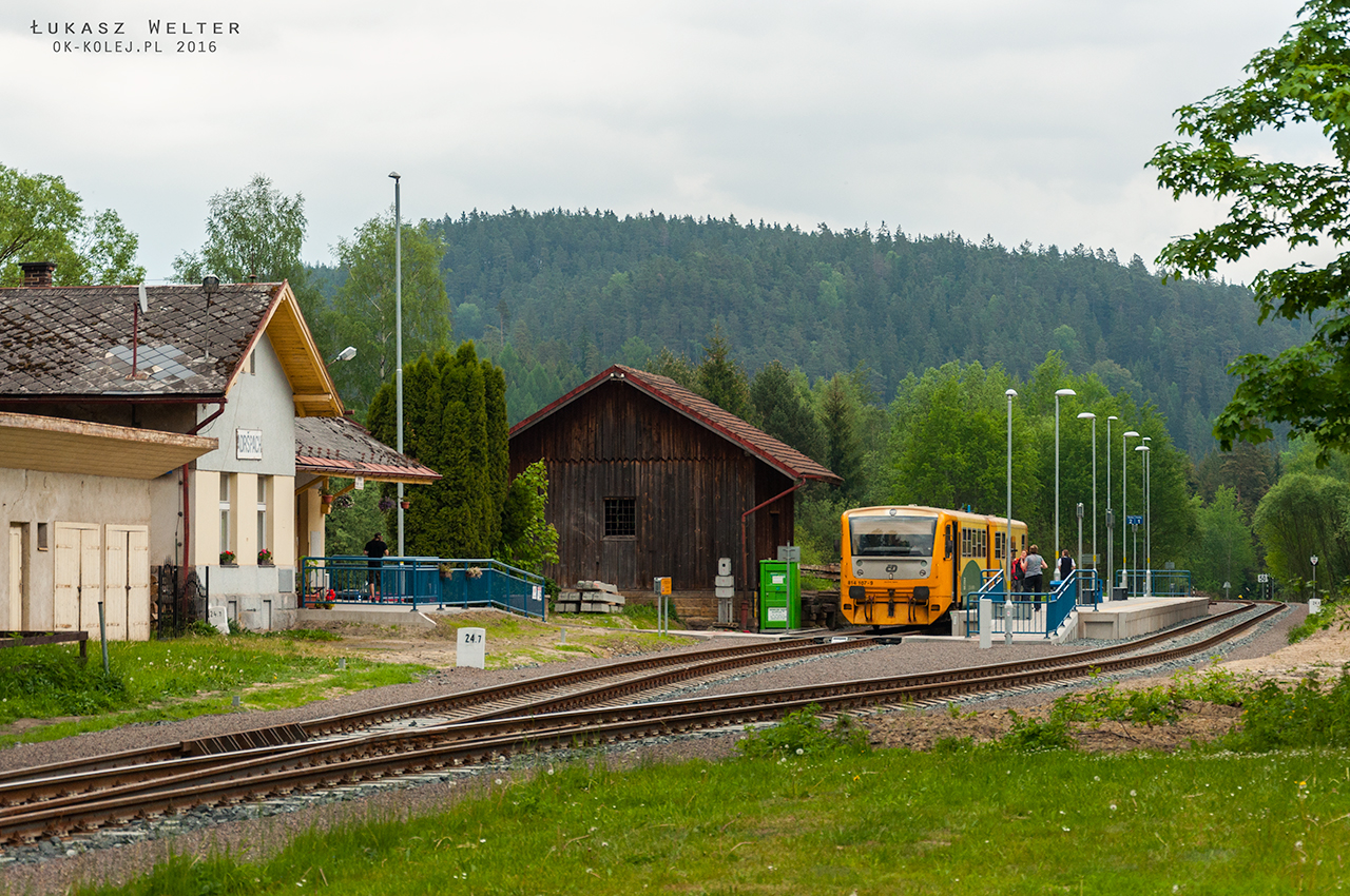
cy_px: 448
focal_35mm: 93
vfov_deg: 14.7
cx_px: 675
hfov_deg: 21.9
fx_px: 3483
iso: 400
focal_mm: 62
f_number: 5.3
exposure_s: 1/500
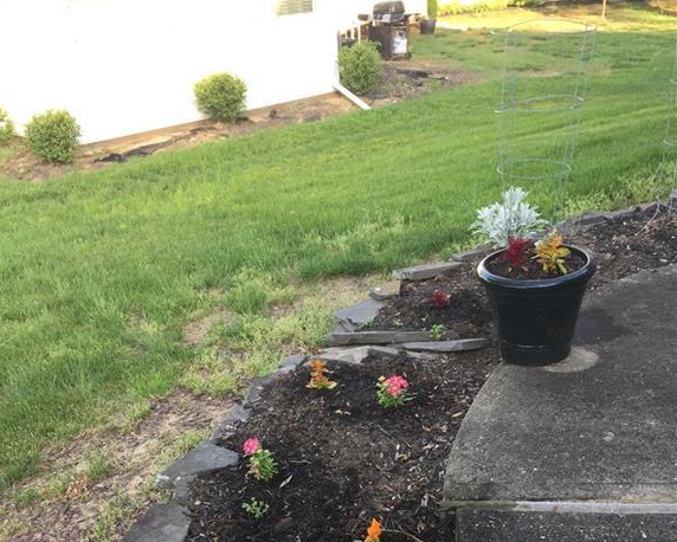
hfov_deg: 47.9
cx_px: 337
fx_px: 762
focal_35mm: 38
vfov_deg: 37.5
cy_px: 450
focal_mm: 4.15
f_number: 2.2
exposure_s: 1/120
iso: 40
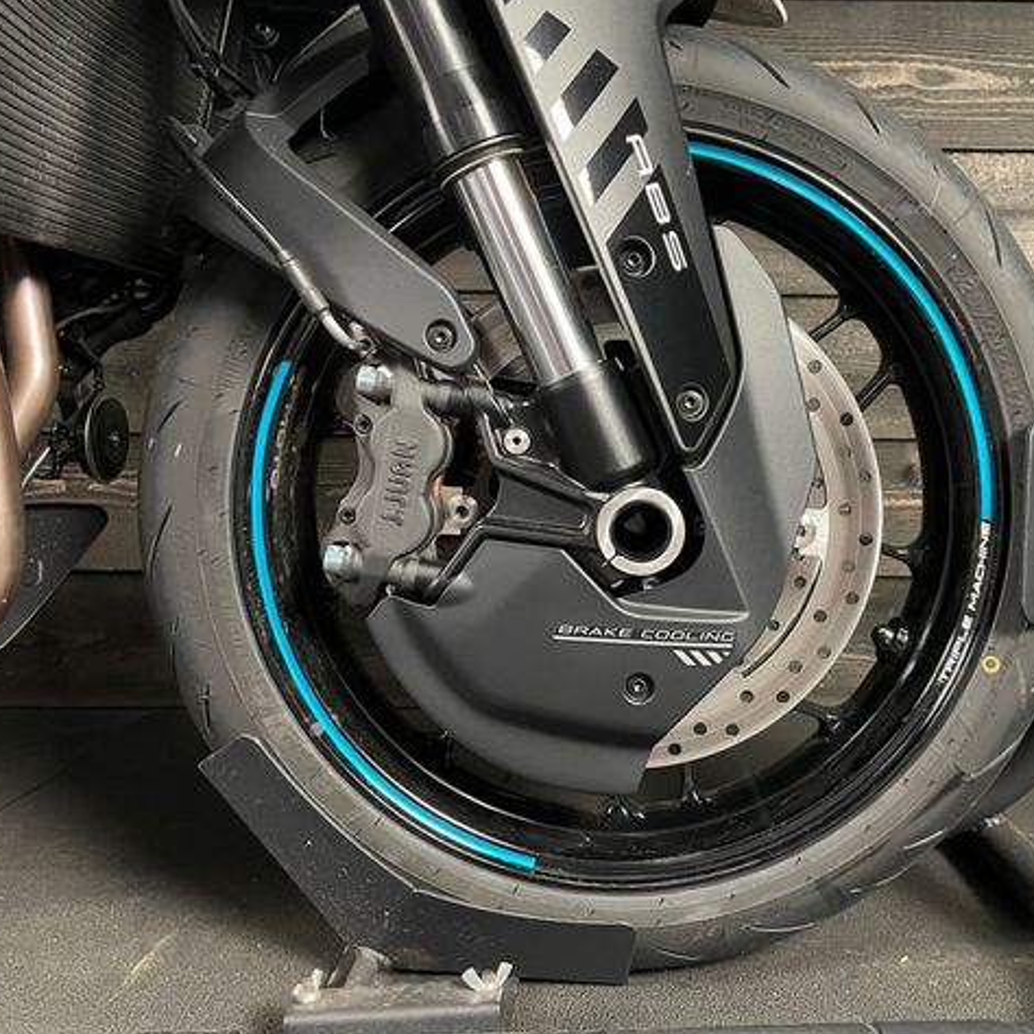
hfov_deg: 52.1
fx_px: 1048
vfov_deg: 52.5
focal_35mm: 31
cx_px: 630
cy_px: 515
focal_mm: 4.2
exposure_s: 1/25
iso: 500
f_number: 1.6
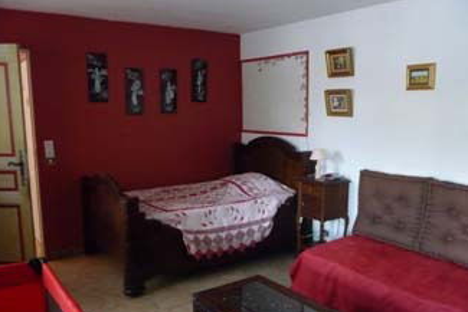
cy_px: 185
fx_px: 429
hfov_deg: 57.2
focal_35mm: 33
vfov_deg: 39.9
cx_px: 235
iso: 800
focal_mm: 4.7
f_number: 3.3
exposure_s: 1/13
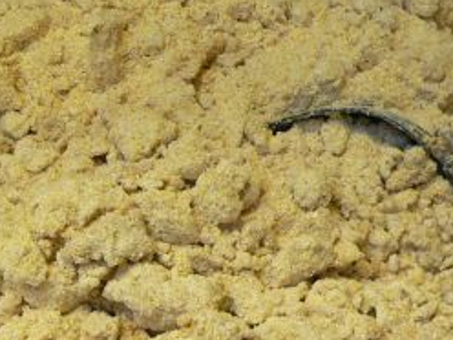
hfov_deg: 21.1
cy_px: 137
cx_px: 194
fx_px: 1217
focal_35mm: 93
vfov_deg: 15.9
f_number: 2.8
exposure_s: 1/25
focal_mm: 6
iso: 400
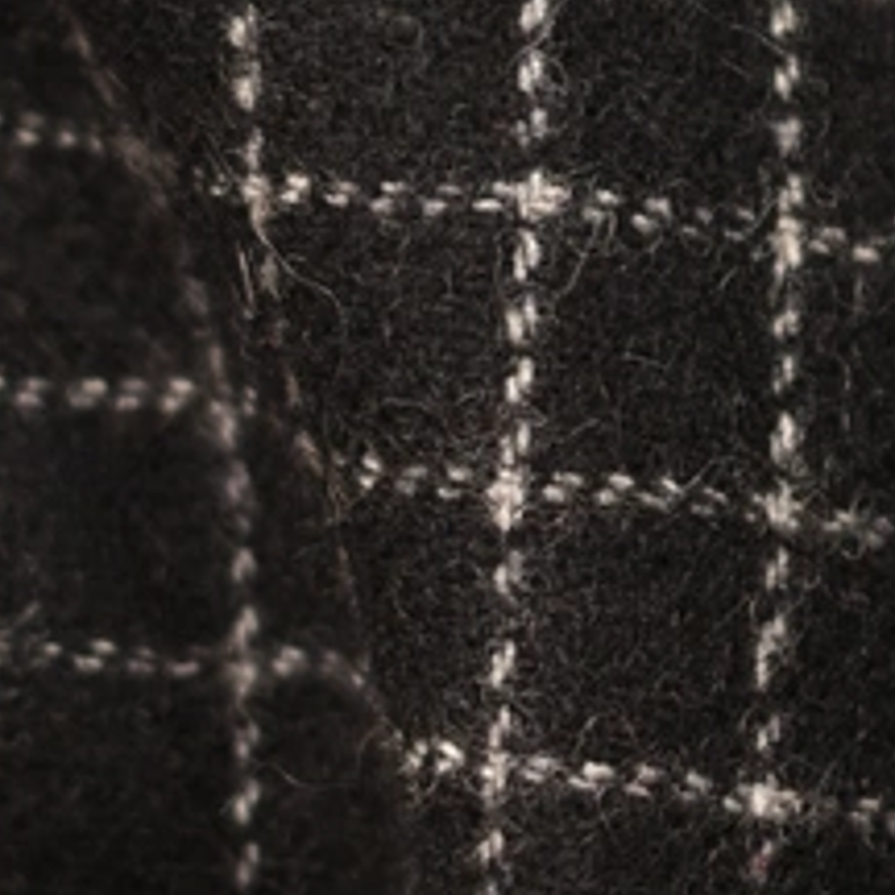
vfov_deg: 5.4
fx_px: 9478
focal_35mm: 324
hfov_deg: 5.3
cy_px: 87
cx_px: 1728
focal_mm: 50
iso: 250
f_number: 2.2
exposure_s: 1/1000
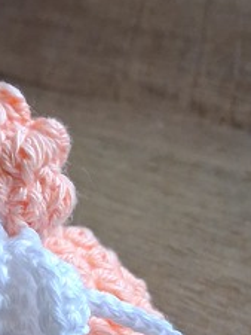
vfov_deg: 19.7
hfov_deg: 15.4
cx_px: 92
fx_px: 927
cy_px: 348
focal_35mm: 96
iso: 500
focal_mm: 4
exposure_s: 1/33
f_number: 1.8
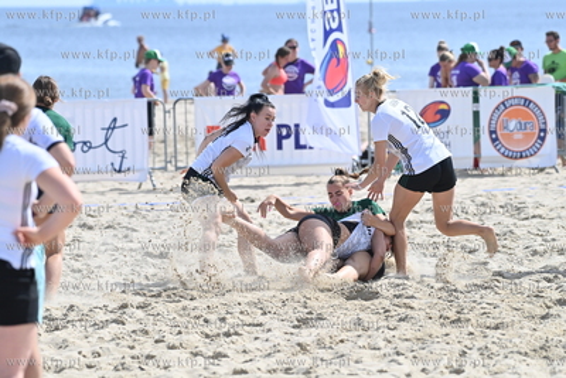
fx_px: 3774
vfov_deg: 5.7
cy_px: 189
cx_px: 283
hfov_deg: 8.6
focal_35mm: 240
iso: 250
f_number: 5.6
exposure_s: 1/1000
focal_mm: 240
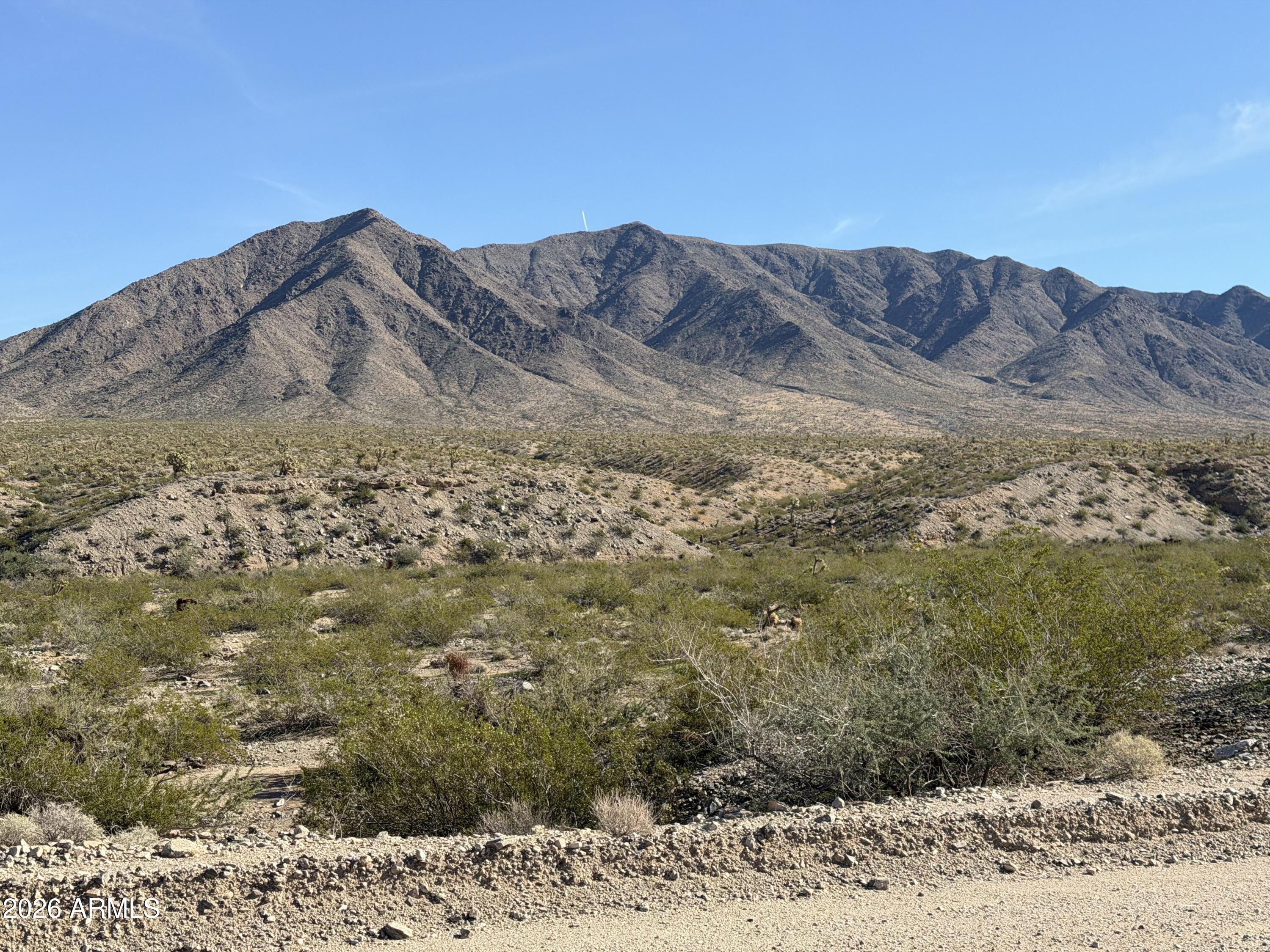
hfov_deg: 39.7
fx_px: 1761
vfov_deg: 30.3
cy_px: 476
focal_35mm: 48
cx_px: 635
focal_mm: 6.76
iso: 64
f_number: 1.78
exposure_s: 1/3704
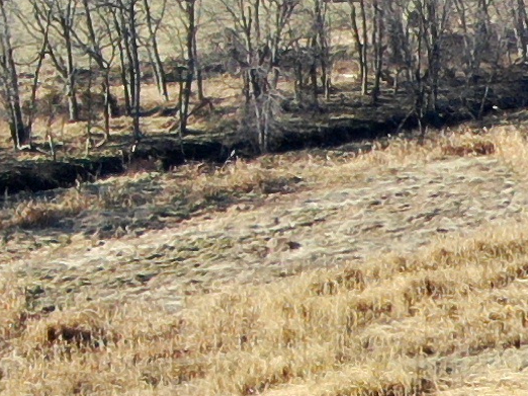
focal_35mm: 322
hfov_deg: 6.0
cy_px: 457
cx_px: 1163
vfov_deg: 4.6
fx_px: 4909
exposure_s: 1/400
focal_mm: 7.23
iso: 100
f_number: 3.5
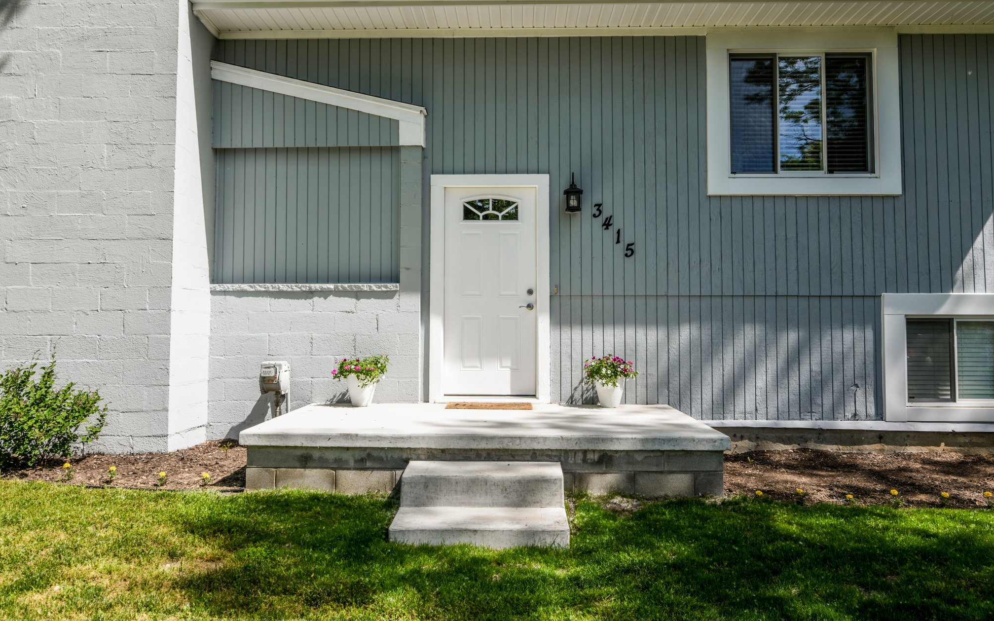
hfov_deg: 64.6
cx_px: 499
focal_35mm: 29
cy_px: 291
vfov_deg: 43.1
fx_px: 786
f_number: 14
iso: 100
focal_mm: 28
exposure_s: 1/60
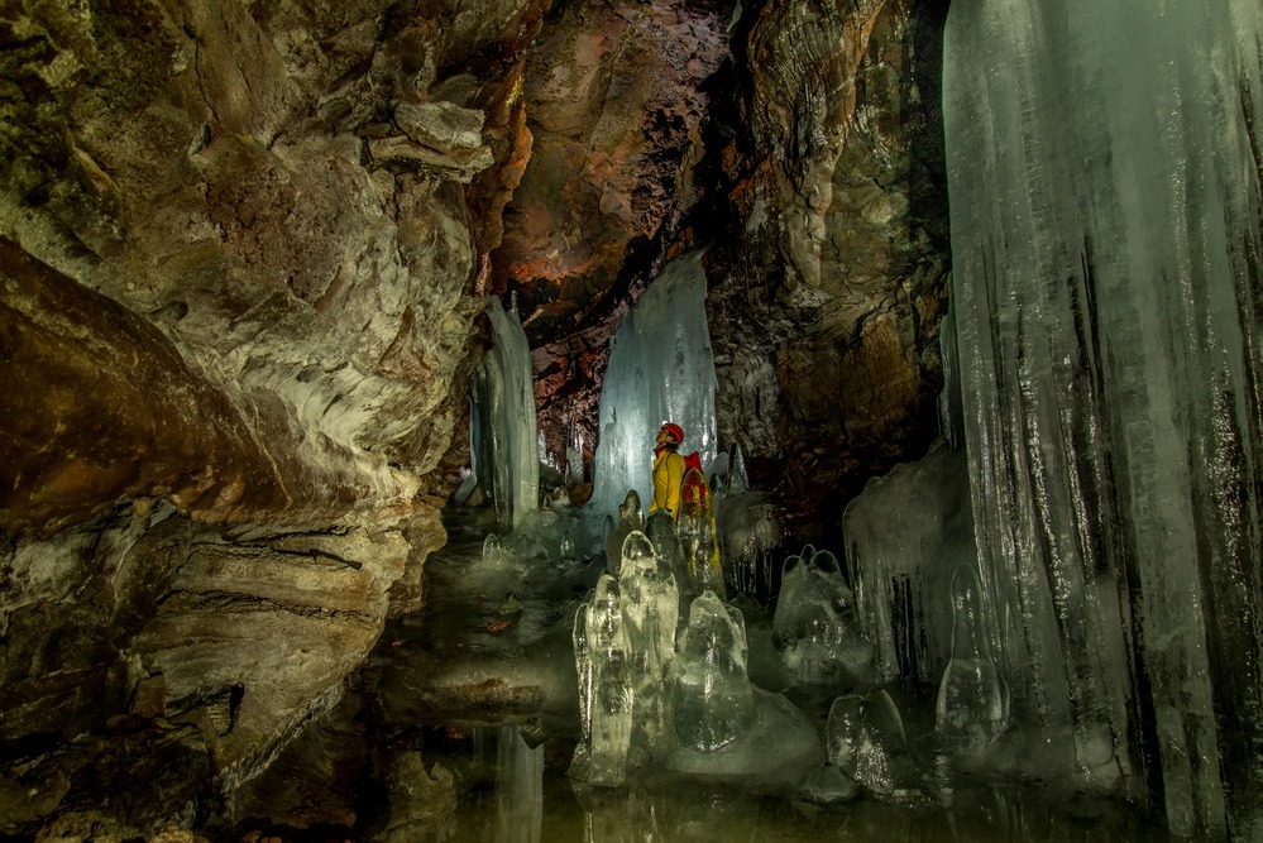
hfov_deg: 73.7
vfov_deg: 53.2
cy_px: 422
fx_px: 842
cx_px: 632
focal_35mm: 24
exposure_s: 2
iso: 800
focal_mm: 24
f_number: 10
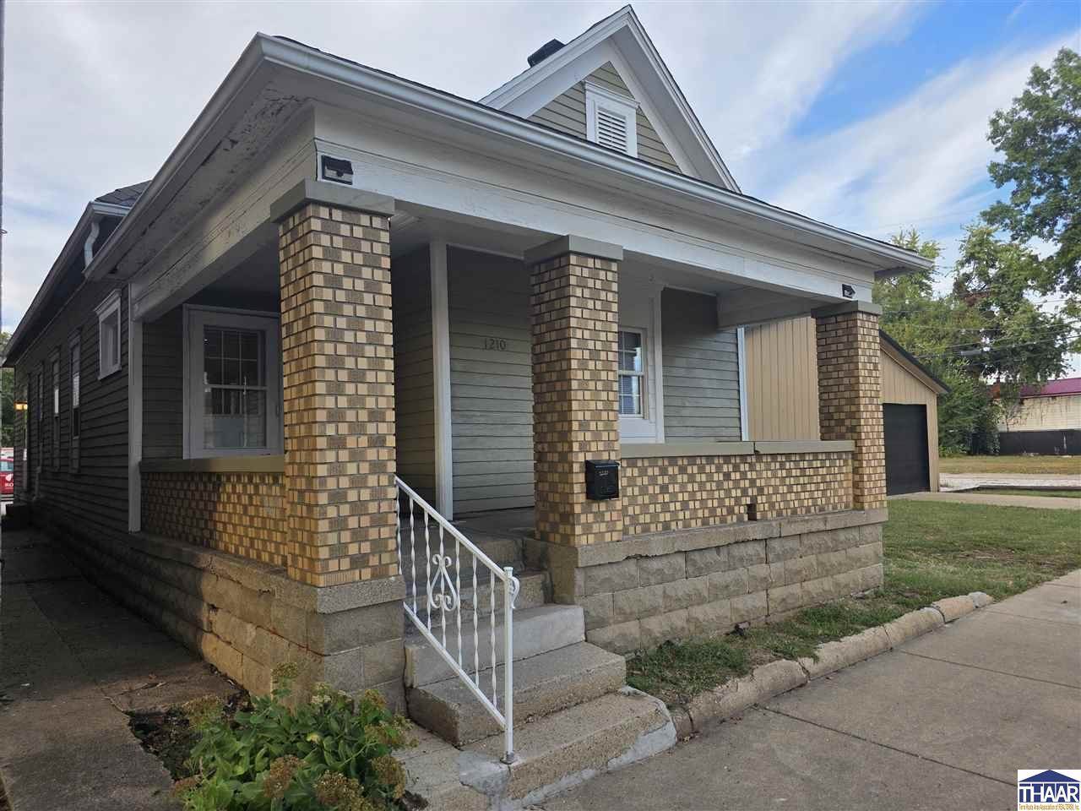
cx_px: 540
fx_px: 718
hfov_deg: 73.9
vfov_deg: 58.9
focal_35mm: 23
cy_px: 406
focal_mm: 6.3
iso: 32
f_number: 1.7
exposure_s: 1/359
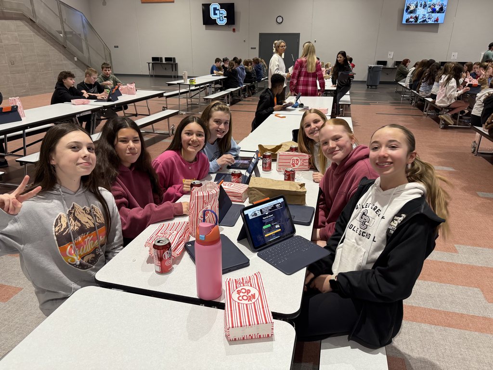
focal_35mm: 24
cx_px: 246
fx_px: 342
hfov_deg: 71.6
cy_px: 185
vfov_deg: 56.8
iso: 160
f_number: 1.78
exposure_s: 1/60
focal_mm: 6.76
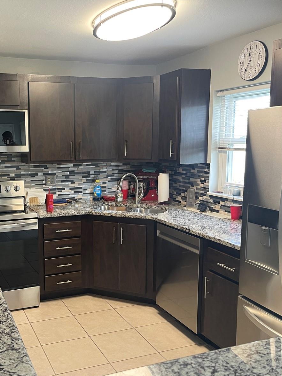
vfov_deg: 54.0
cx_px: 76
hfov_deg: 40.8
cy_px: 191
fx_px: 369
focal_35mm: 34
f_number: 1.6
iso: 160
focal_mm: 5.1
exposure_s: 1/60
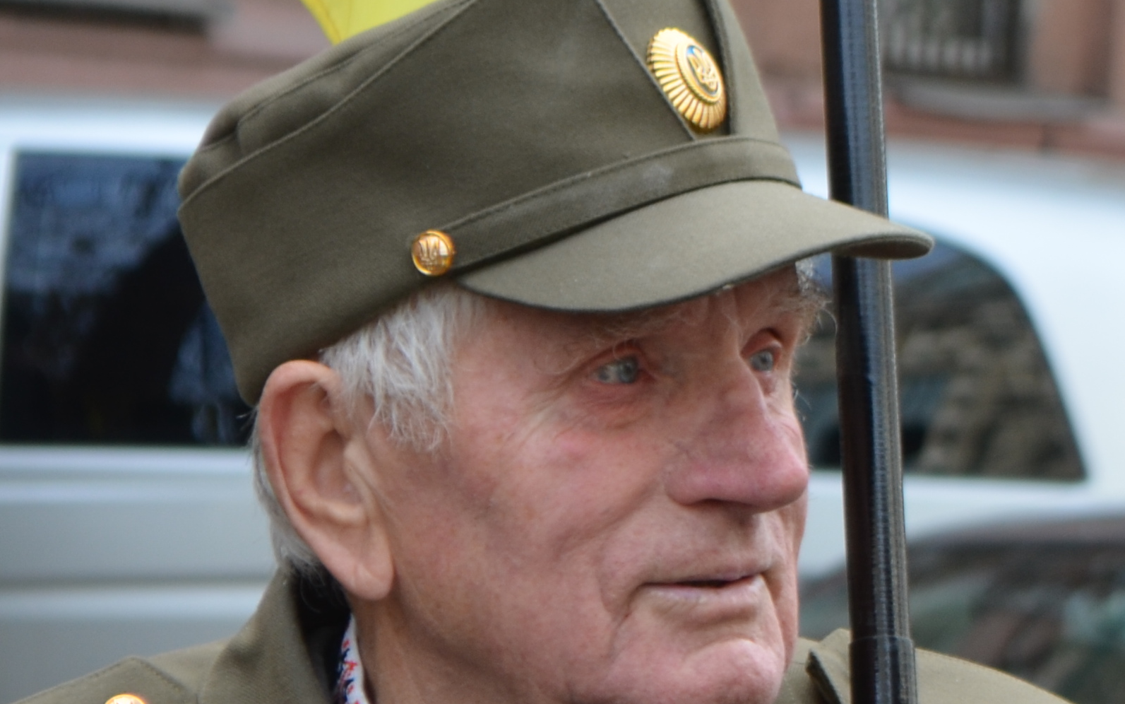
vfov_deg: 5.1
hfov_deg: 8.1
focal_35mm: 260
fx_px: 7959
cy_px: 684
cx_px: 1084
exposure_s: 1/125
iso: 220
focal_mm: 55
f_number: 5.6
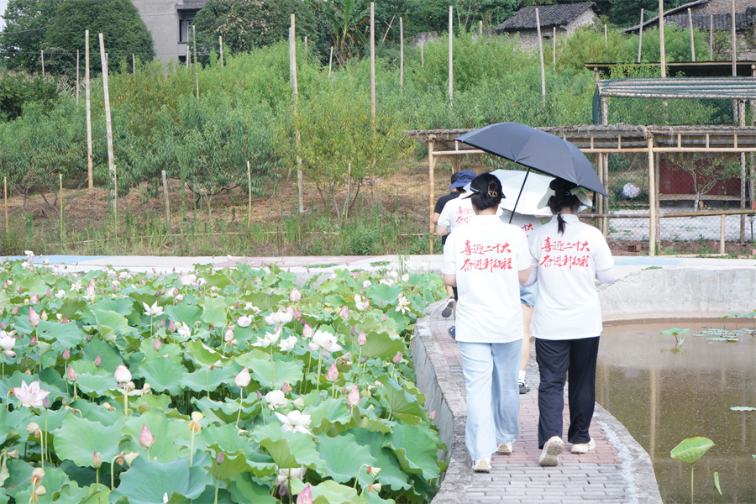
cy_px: 252
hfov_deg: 28.8
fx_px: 1470
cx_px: 378
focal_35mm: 70
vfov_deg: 19.5
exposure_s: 1/640
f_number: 13
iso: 1600
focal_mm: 70
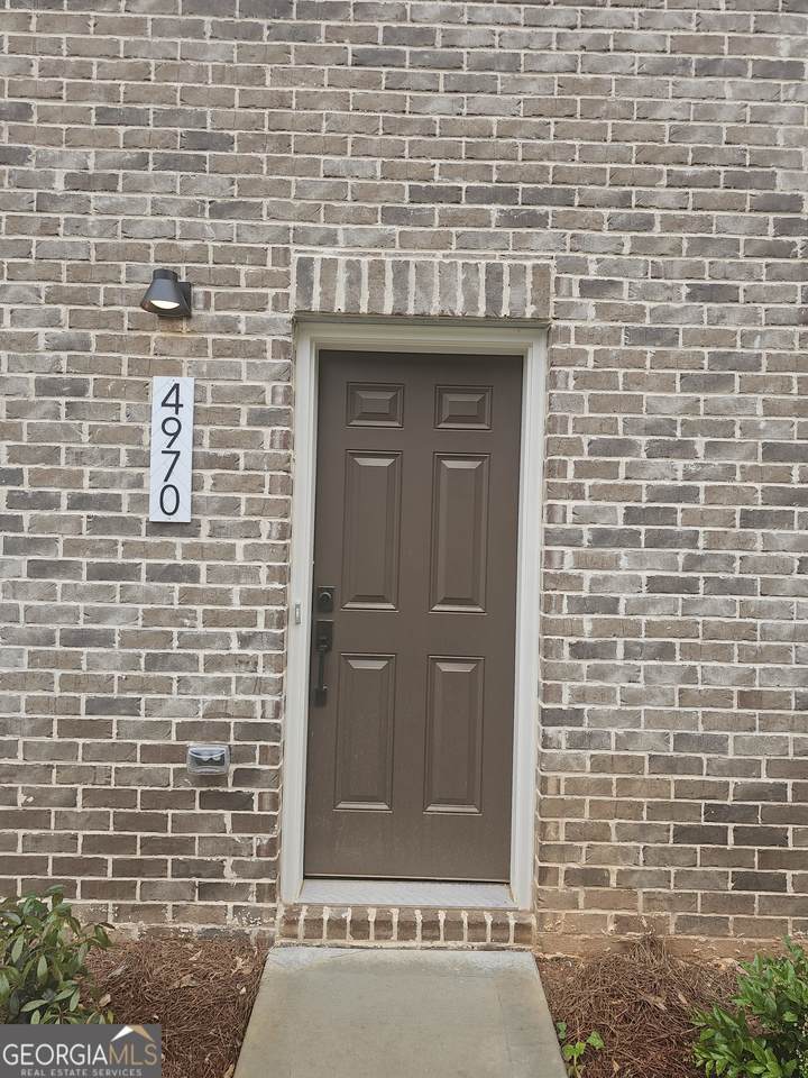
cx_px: 404
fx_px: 716
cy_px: 539
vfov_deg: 73.9
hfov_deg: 58.9
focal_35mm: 23
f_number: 1.7
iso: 10
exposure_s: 1/220
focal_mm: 6.3
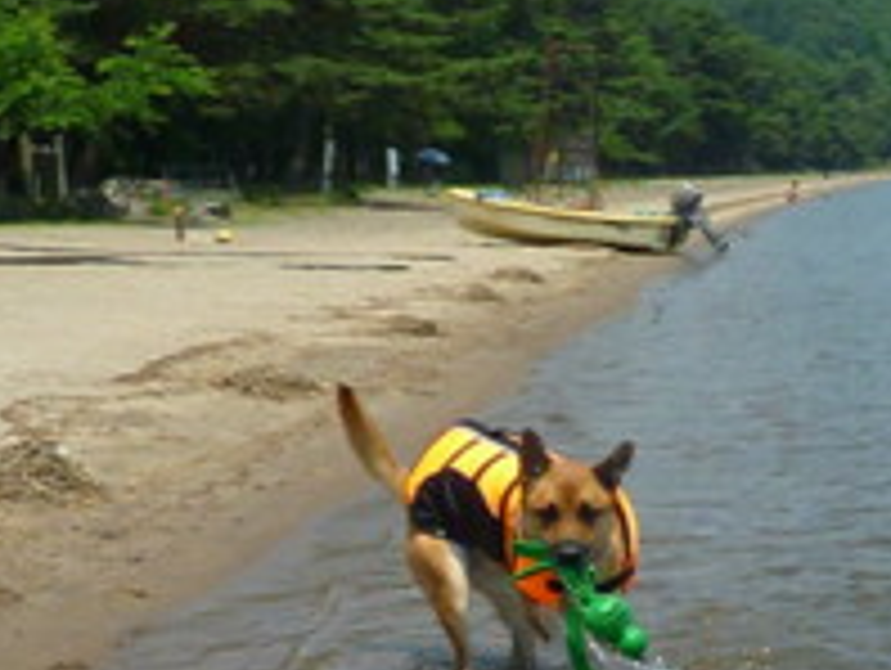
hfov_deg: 21.1
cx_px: 500
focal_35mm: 93
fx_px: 2397
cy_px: 544
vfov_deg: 15.8
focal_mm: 7.4
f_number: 13
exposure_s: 1/400
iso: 500
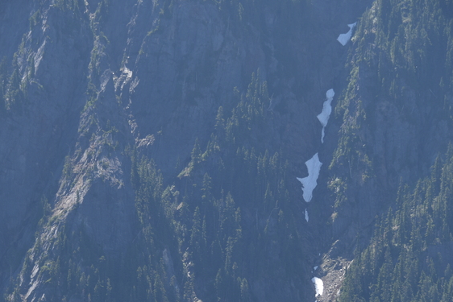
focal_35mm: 278
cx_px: 231
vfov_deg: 4.9
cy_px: 193
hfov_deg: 7.4
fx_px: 3499
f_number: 6.3
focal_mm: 122
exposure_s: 1/250
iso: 100
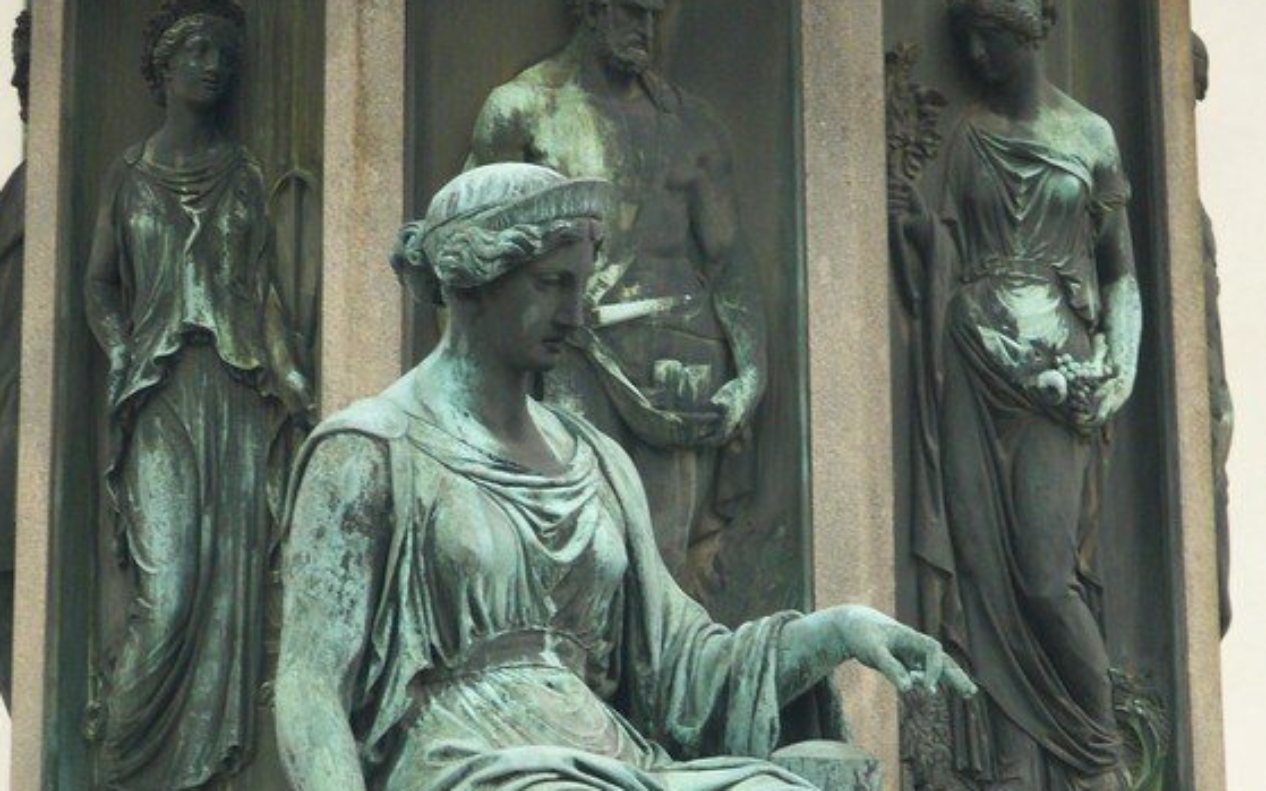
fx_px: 16625
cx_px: 632
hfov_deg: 4.4
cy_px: 730
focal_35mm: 482
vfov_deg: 2.7
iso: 200
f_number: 3.6
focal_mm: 71.8
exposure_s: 1/125
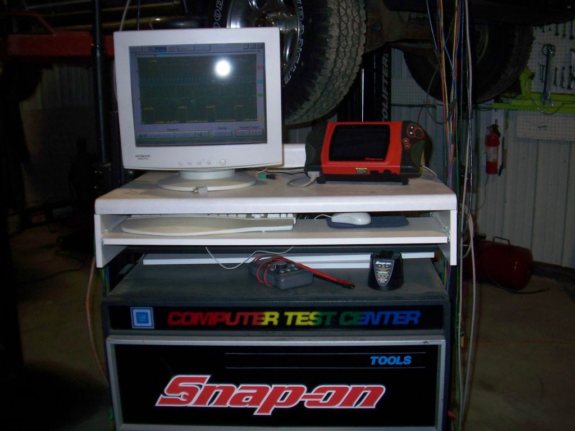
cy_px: 216
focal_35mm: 38
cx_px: 288
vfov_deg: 37.7
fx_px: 631
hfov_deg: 49.0
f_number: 3.9
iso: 200
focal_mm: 6.3
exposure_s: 1/60
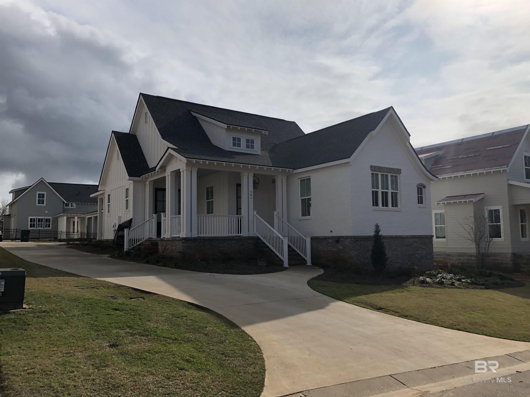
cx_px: 265
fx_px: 429
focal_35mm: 28
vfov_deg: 49.7
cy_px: 198
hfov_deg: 63.4
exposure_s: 1/8130
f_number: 1.8
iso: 25
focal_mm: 3.99
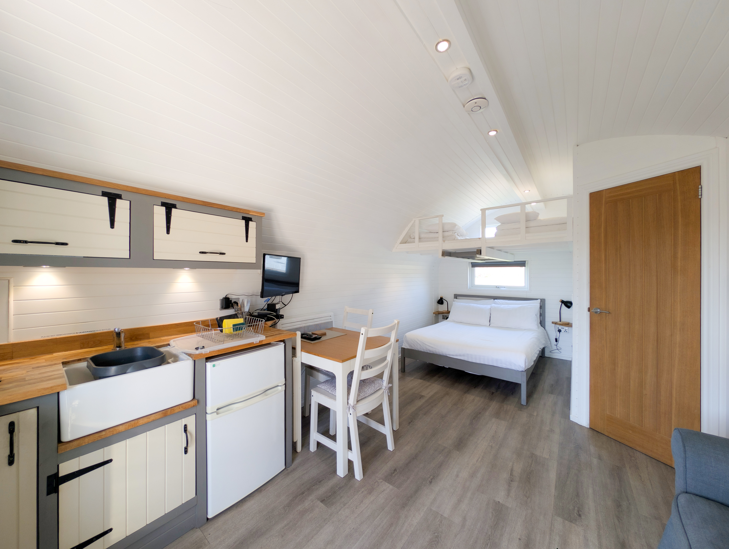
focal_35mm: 12
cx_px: 364
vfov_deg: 94.6
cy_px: 274
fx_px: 253
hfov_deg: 110.5
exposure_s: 1/50
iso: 51
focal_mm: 2.23
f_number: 1.95
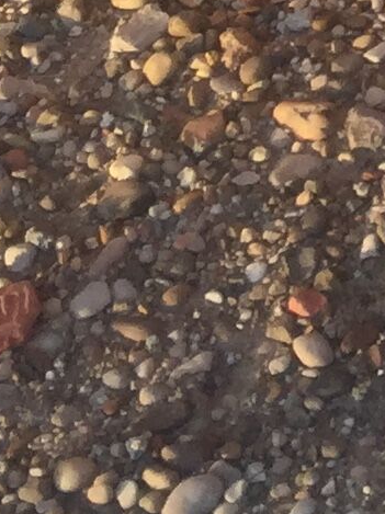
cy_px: -617
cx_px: 1080
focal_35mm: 202
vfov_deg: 9.0
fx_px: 3000
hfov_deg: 6.8
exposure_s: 1/341
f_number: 2.2
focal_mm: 4.15
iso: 32
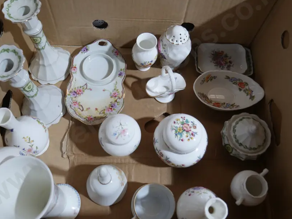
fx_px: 321
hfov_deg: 48.9
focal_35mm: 38
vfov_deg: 37.7
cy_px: 91
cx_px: 137
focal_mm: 15
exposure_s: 1/60
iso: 320
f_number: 3.6
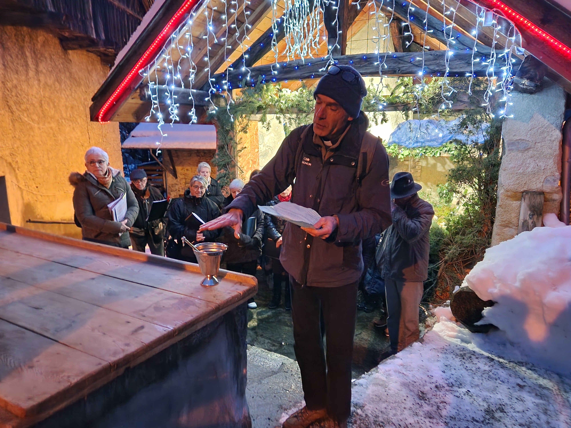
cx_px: 286
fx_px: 379
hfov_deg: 73.9
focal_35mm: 23
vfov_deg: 58.9
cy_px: 214
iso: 1250
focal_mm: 5.4
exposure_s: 1/14
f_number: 1.8
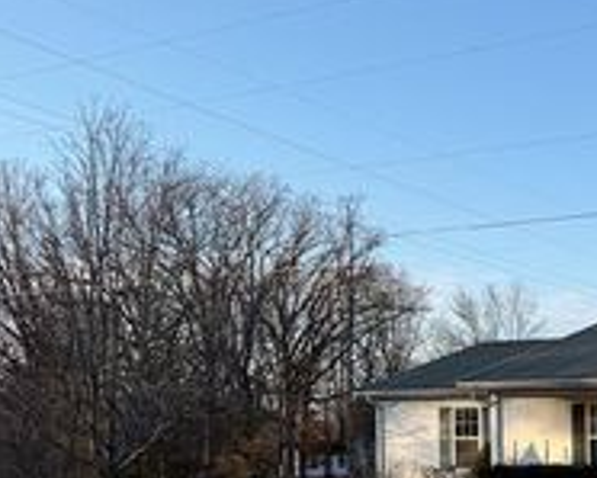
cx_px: 741
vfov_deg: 23.3
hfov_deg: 26.3
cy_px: 476
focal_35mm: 63
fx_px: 1114
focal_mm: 6.76
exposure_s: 1/1653
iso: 80
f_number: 1.78
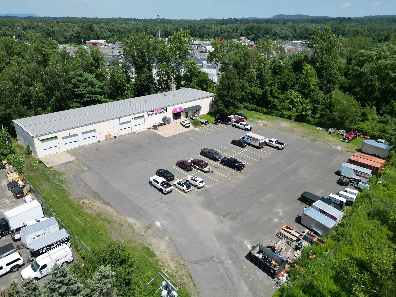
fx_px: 275
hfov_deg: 71.6
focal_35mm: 24
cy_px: 148
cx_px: 198
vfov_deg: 56.8
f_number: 1.7
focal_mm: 6.72
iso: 130
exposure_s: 1/3200
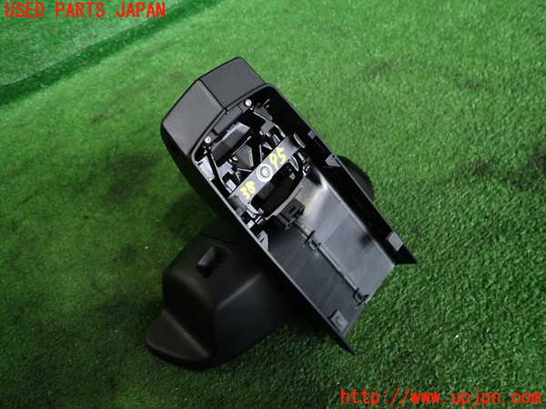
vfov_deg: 54.9
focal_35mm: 25
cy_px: 204
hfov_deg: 69.4
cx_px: 273
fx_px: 394
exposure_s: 1/60
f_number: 2
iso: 200
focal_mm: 4.5
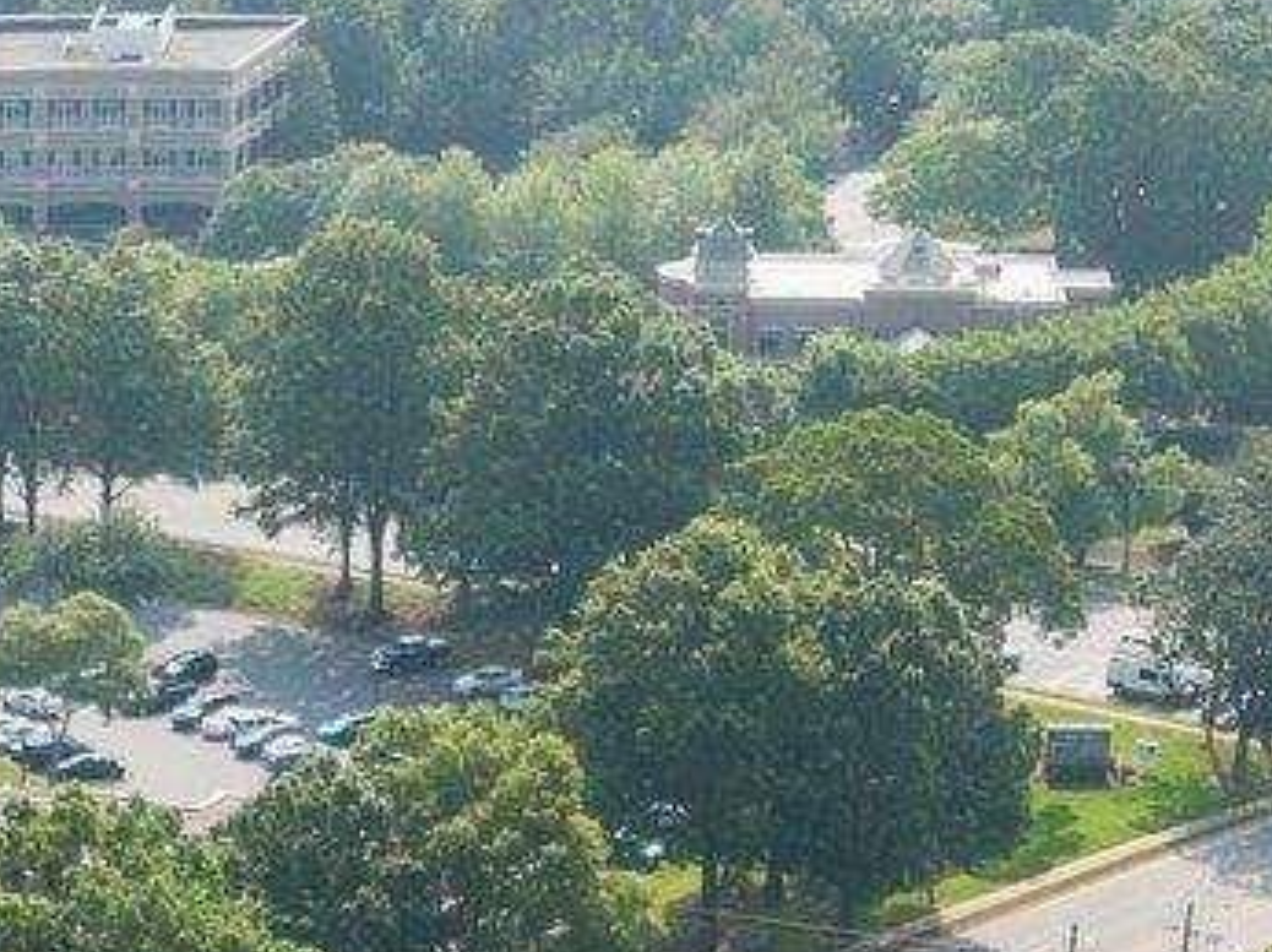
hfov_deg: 13.6
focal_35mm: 142
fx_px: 5214
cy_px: 2170
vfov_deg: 9.4
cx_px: -162
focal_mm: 12.29
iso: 210
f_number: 2.8
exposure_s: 1/240
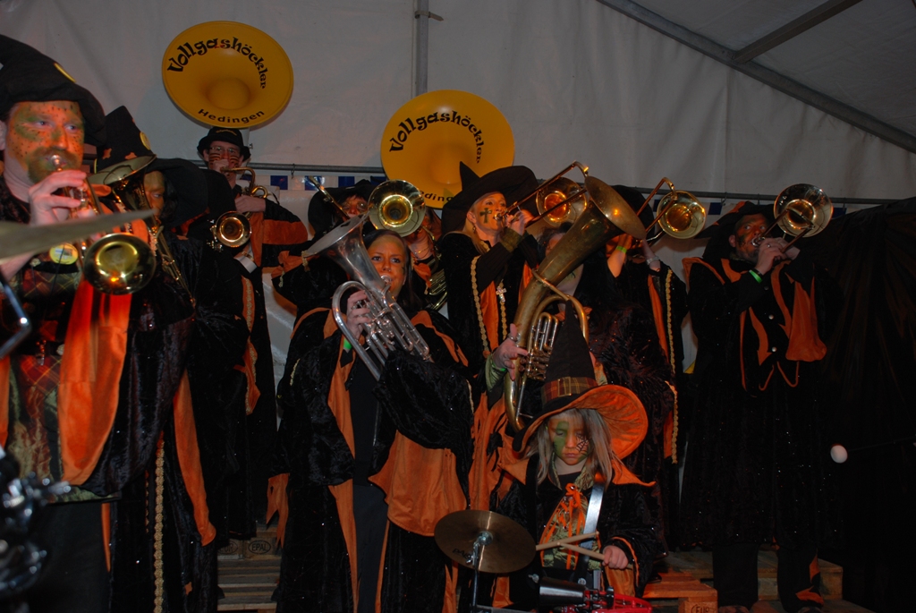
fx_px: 993
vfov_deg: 34.3
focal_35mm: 39
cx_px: 458
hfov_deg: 49.5
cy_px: 306
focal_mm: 26
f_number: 4
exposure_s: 1/60
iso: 200
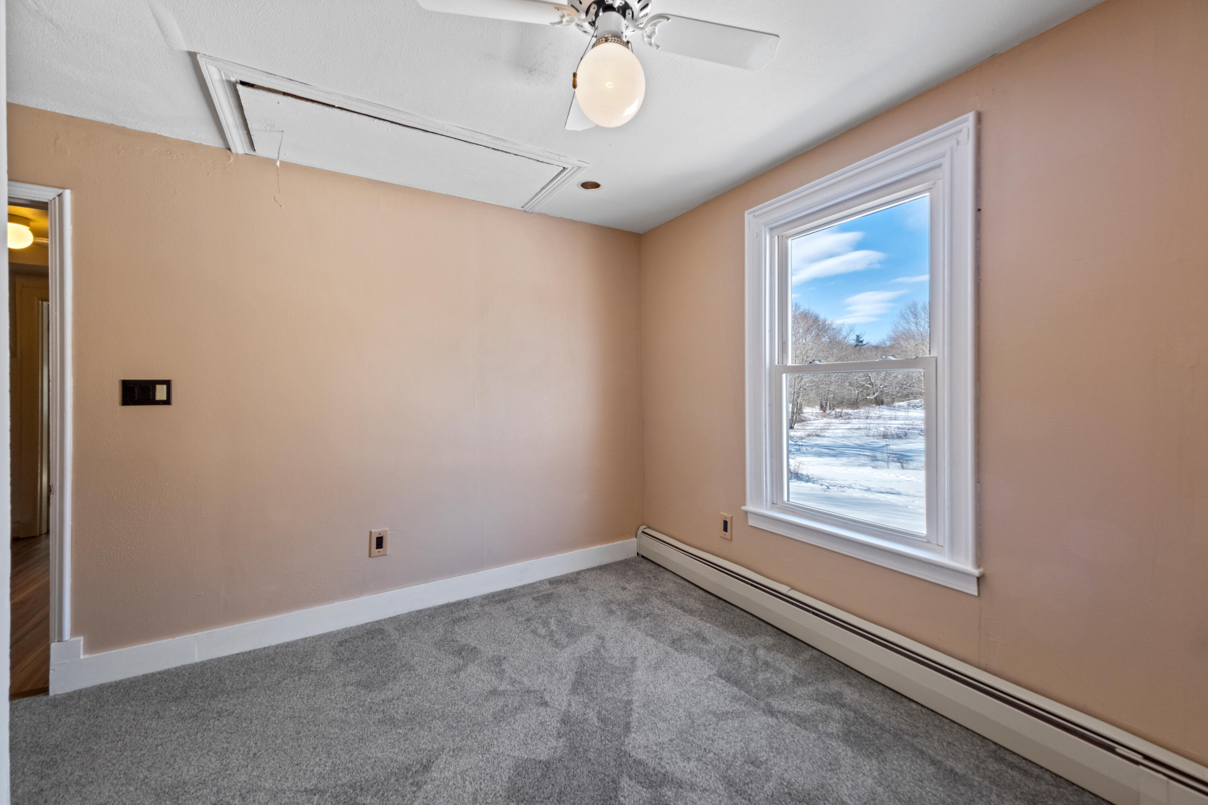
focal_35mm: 13
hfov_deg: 108.3
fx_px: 436
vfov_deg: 85.4
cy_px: 402
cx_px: 604
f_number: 8
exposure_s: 1/13
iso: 500
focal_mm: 8.9
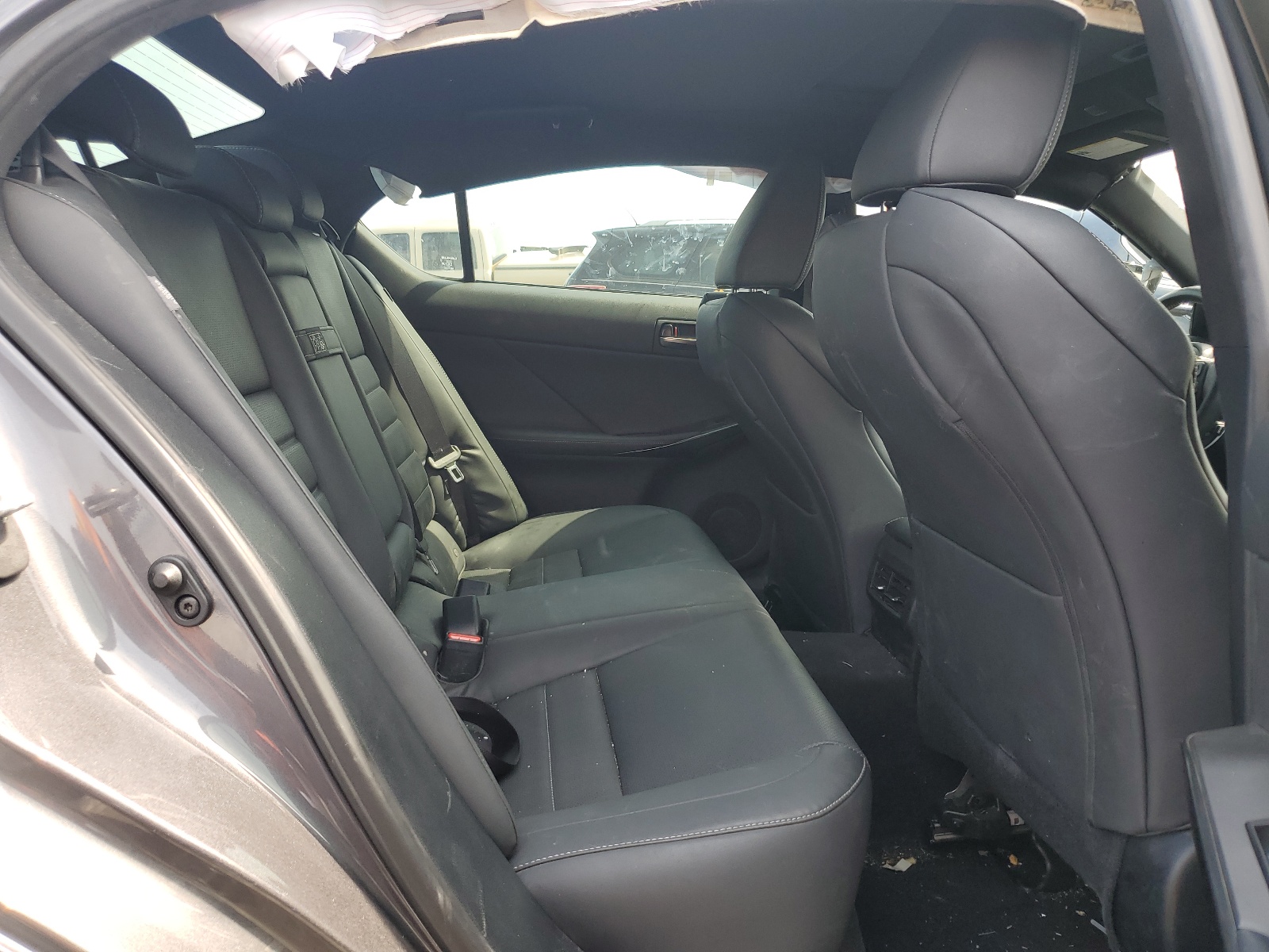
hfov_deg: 67.3
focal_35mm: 26
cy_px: 476
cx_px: 634
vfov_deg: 53.1
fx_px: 953
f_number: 1.5
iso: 50
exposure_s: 1/286
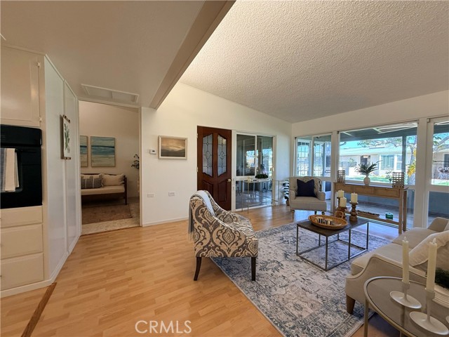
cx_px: 224
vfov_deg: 85.7
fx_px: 182
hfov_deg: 102.1
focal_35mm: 14
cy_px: 168
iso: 200
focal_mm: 2.22
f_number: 2.2
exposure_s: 1/120
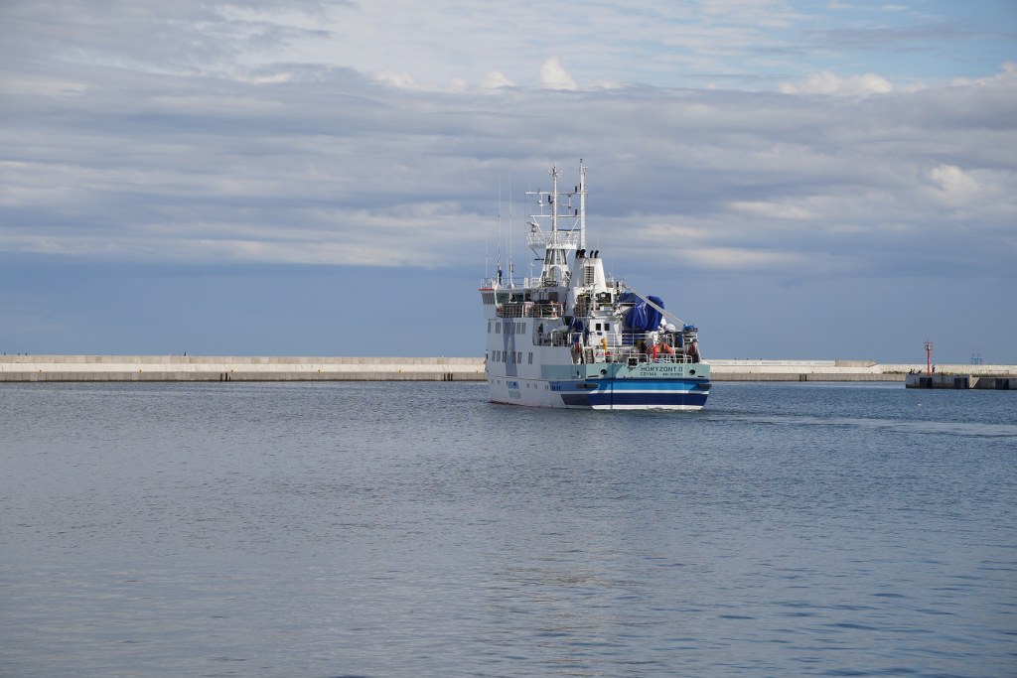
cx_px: 508
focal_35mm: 105
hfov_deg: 19.5
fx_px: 2966
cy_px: 339
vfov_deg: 13.0
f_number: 5
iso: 100
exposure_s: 1/1000
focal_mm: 70
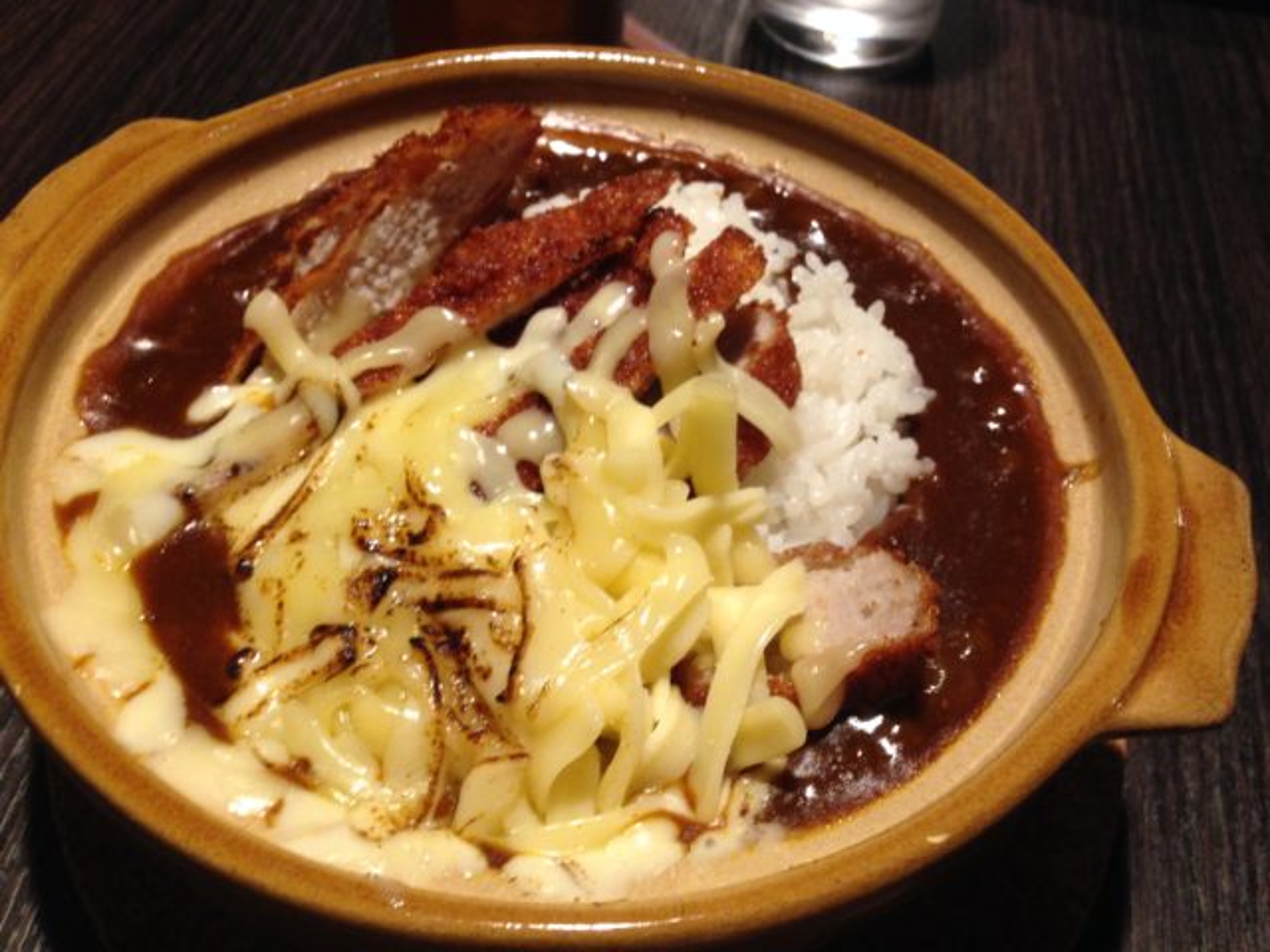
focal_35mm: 33
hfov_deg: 55.4
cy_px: 476
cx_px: 635
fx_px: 1211
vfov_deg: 42.9
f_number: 2.4
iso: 200
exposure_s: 1/20
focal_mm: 4.12
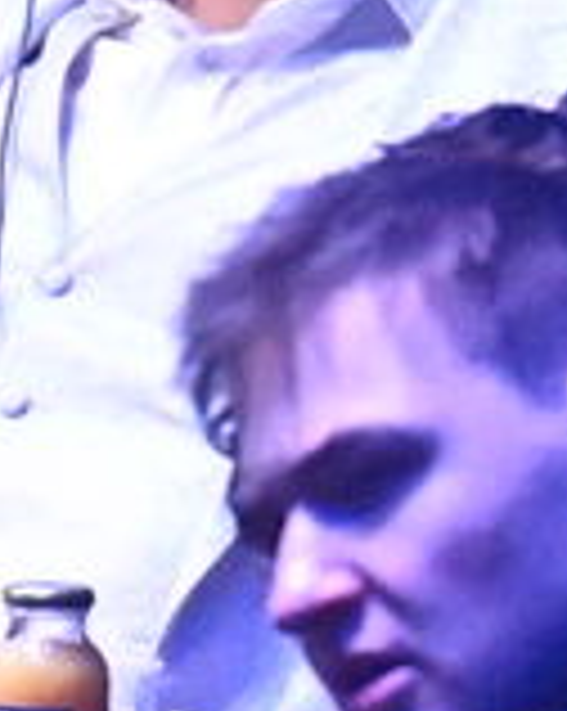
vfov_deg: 1.6
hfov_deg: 1.3
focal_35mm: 1235
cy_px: 196
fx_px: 25956
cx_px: 248
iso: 10000
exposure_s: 1/1250
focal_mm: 200
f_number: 2.8
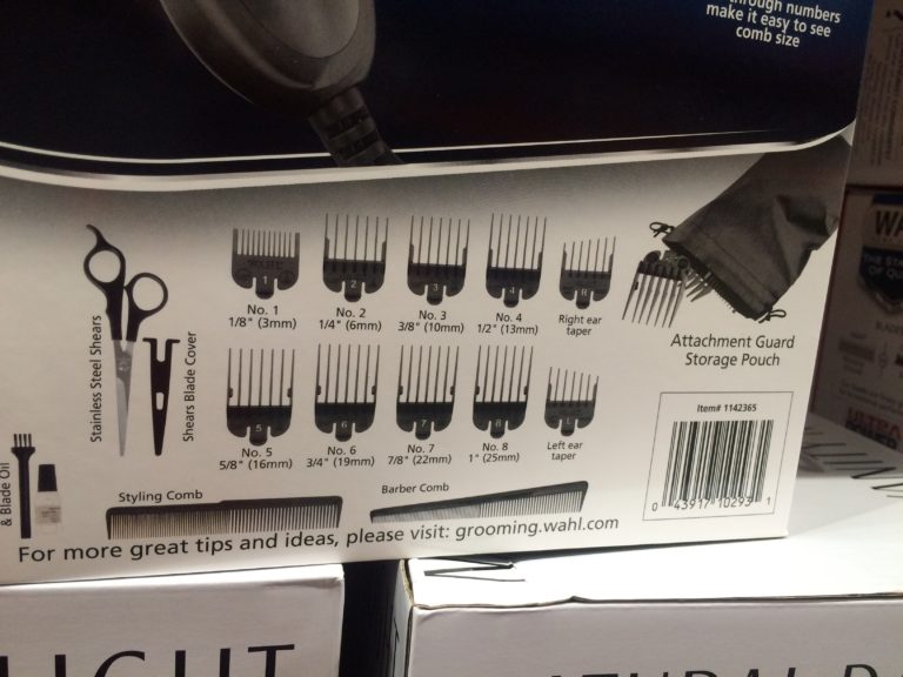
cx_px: 452
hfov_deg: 61.7
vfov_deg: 48.2
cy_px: 338
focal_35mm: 29
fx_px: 756
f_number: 2.2
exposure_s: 1/33
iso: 64
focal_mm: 4.15
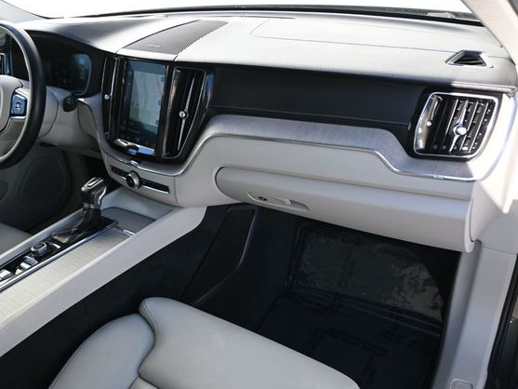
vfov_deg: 43.8
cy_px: 195
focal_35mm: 32
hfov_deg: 56.2
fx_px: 483
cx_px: 223
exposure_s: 1/250
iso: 360
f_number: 4
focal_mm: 19.5
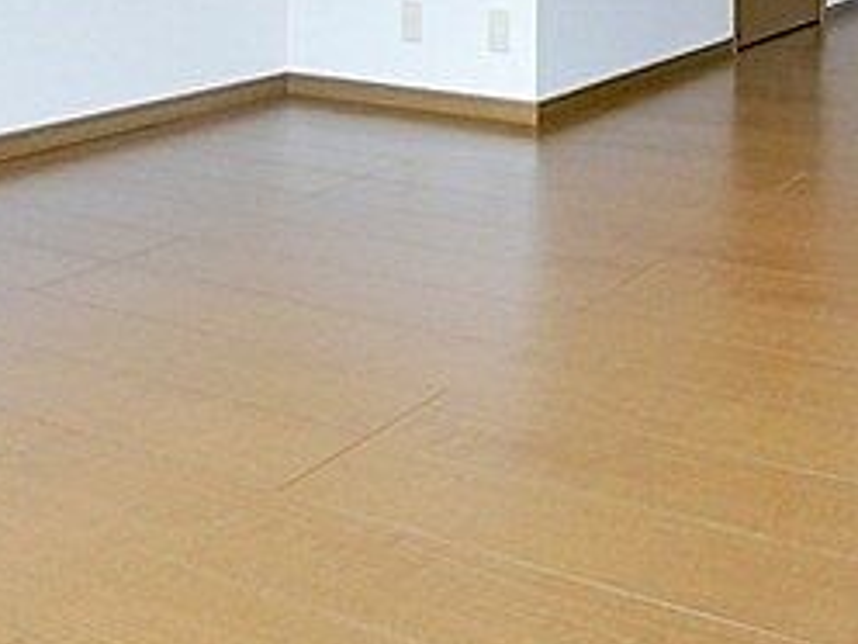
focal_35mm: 49
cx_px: 920
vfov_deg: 26.0
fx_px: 1215
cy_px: -156
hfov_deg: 34.2
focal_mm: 4.06
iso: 250
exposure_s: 1/125
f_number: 2.7
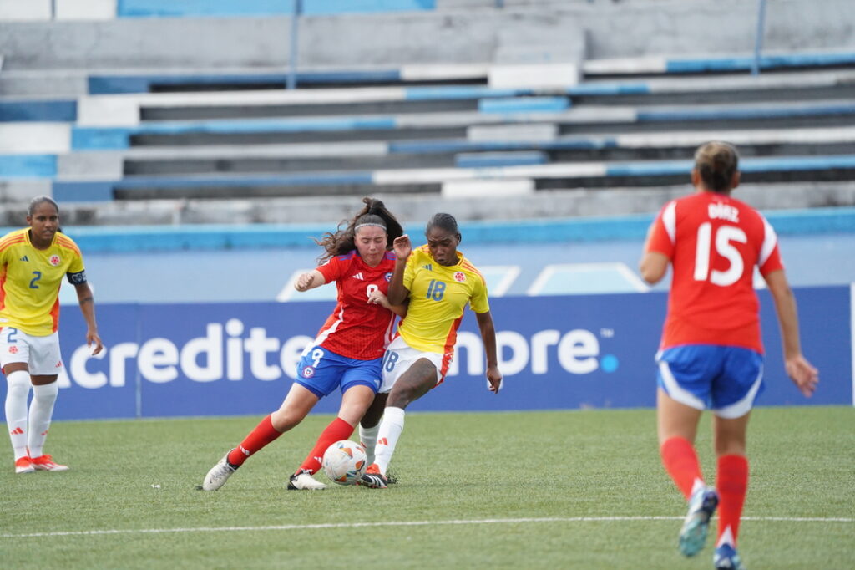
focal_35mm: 559
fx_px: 13271
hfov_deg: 3.7
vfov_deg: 2.5
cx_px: 428
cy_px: 285
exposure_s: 1/4000
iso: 5000
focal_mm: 559
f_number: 6.3
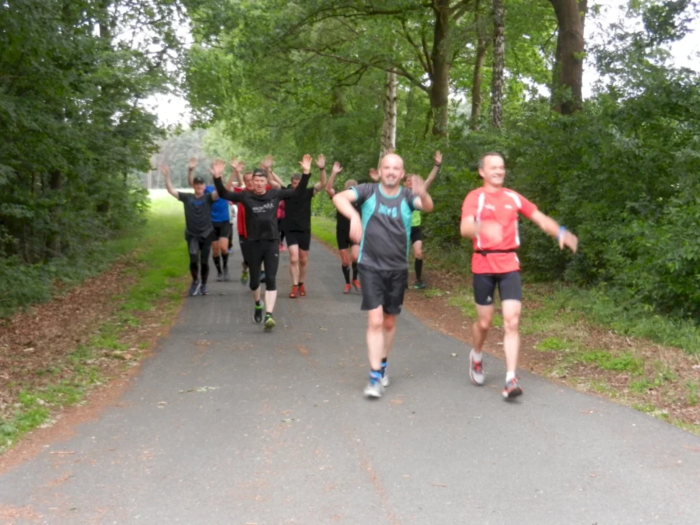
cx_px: 350
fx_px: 1072
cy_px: 262
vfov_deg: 27.5
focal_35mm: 53
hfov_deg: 36.2
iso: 800
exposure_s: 1/30
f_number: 4.4
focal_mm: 9.4
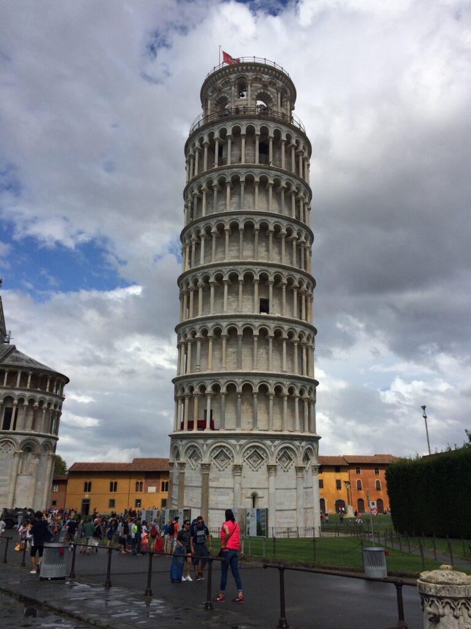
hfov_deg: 48.2
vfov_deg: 61.7
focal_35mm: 29
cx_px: 236
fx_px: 526
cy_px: 314
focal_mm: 4.15
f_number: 2.2
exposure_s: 1/5128
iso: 32
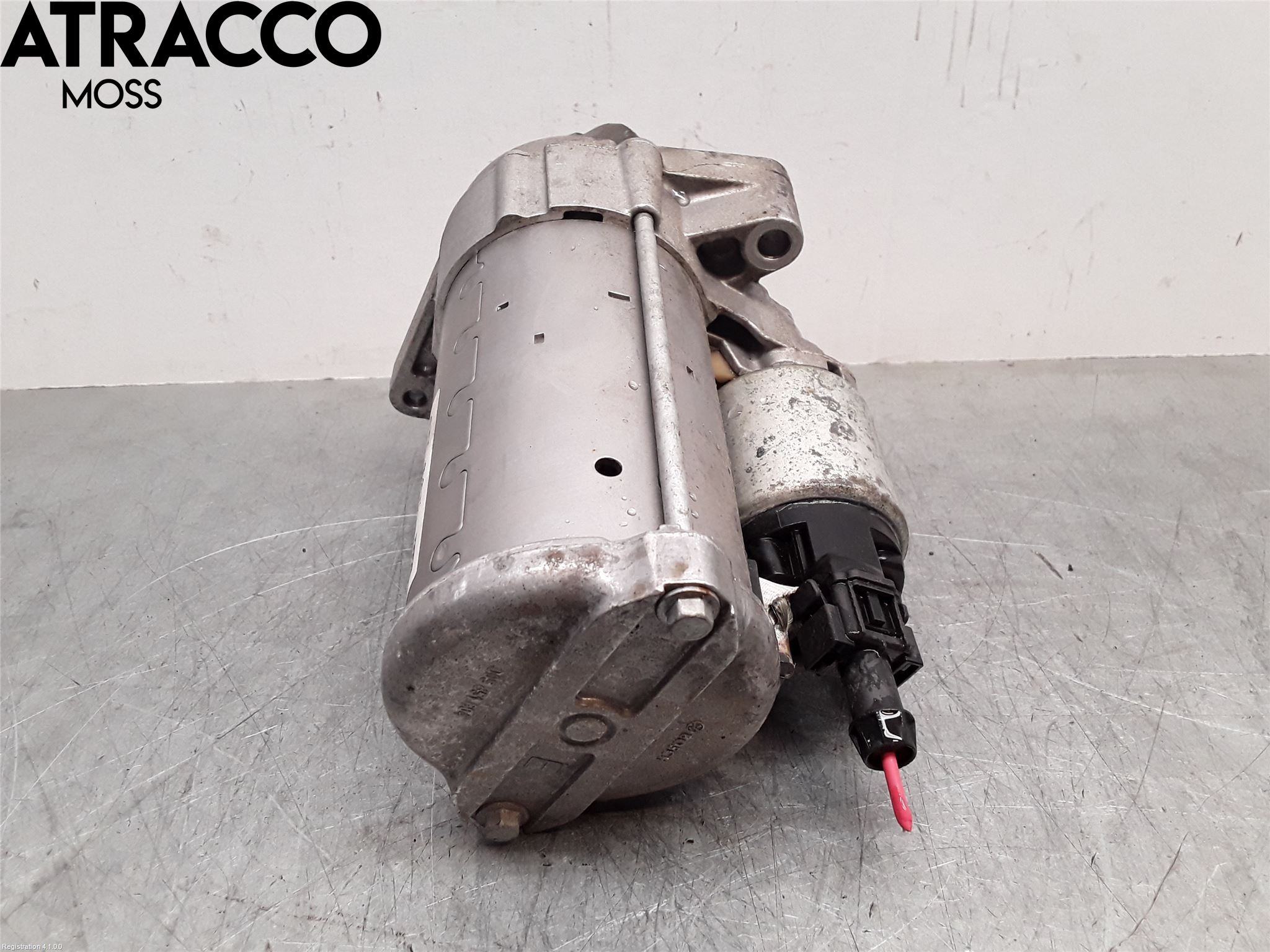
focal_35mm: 28
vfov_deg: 49.7
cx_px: 635
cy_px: 476
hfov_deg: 63.4
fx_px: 1027
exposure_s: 1/100
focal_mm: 2.91
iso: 100
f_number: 1.9
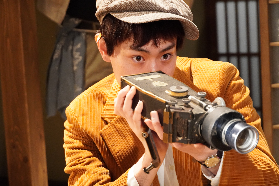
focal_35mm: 105
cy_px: 93
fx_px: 814
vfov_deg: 13.0
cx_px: 140
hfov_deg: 19.5
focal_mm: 70
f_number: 5.6
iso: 5000
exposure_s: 1/100
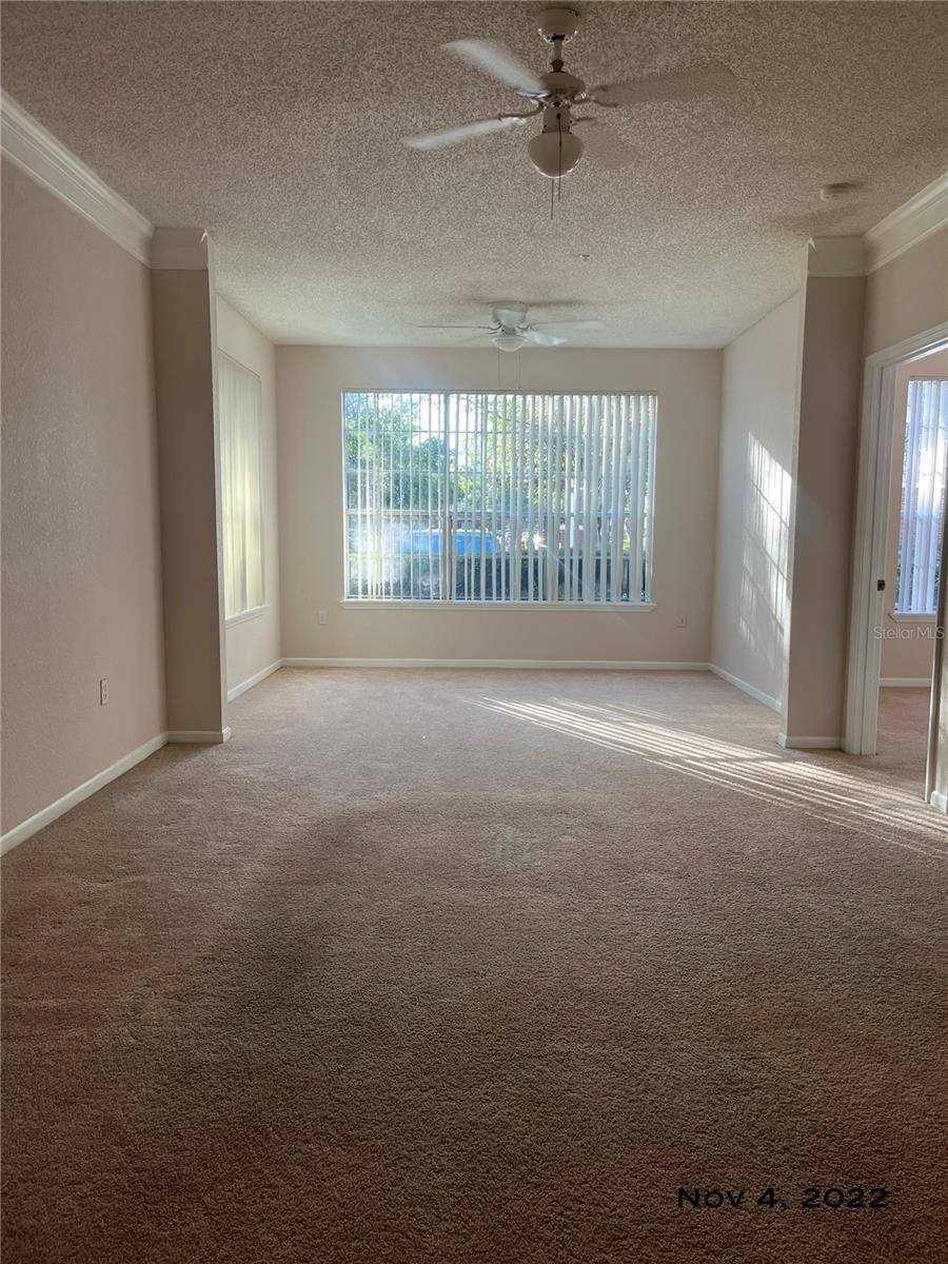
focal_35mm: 26
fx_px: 949
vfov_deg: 67.3
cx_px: 474
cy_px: 632
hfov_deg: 53.1
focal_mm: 5.1
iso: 80
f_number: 1.6
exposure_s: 1/120
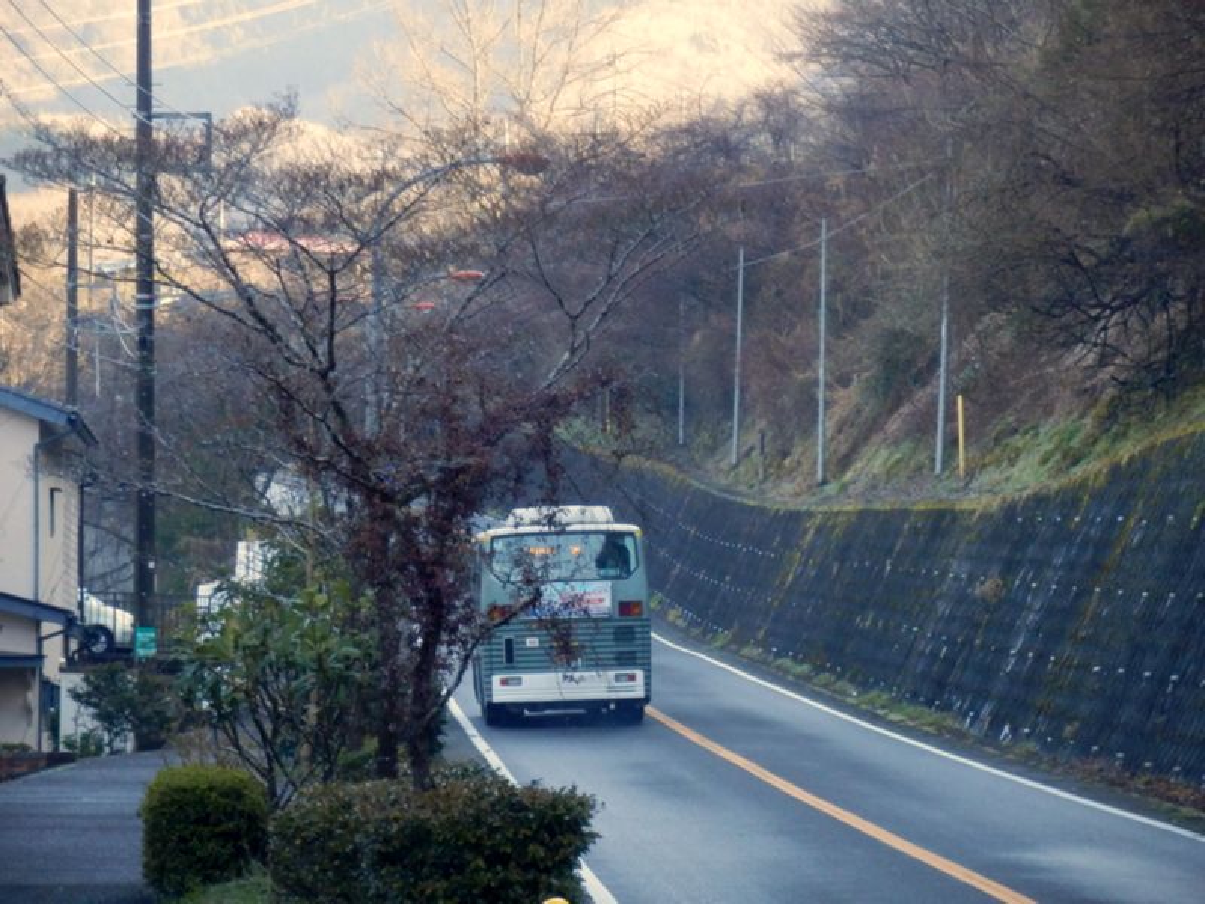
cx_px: 602
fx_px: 6892
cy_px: 452
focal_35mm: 198
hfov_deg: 10.0
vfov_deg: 7.5
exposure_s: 1/200
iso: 800
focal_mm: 35.1
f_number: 5.8
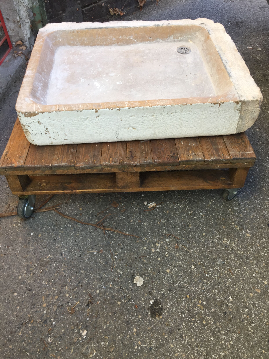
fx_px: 300
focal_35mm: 29
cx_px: 134
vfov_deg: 61.7
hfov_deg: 48.2
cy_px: 180
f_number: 2.2
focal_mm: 4.15
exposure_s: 1/100
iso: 32
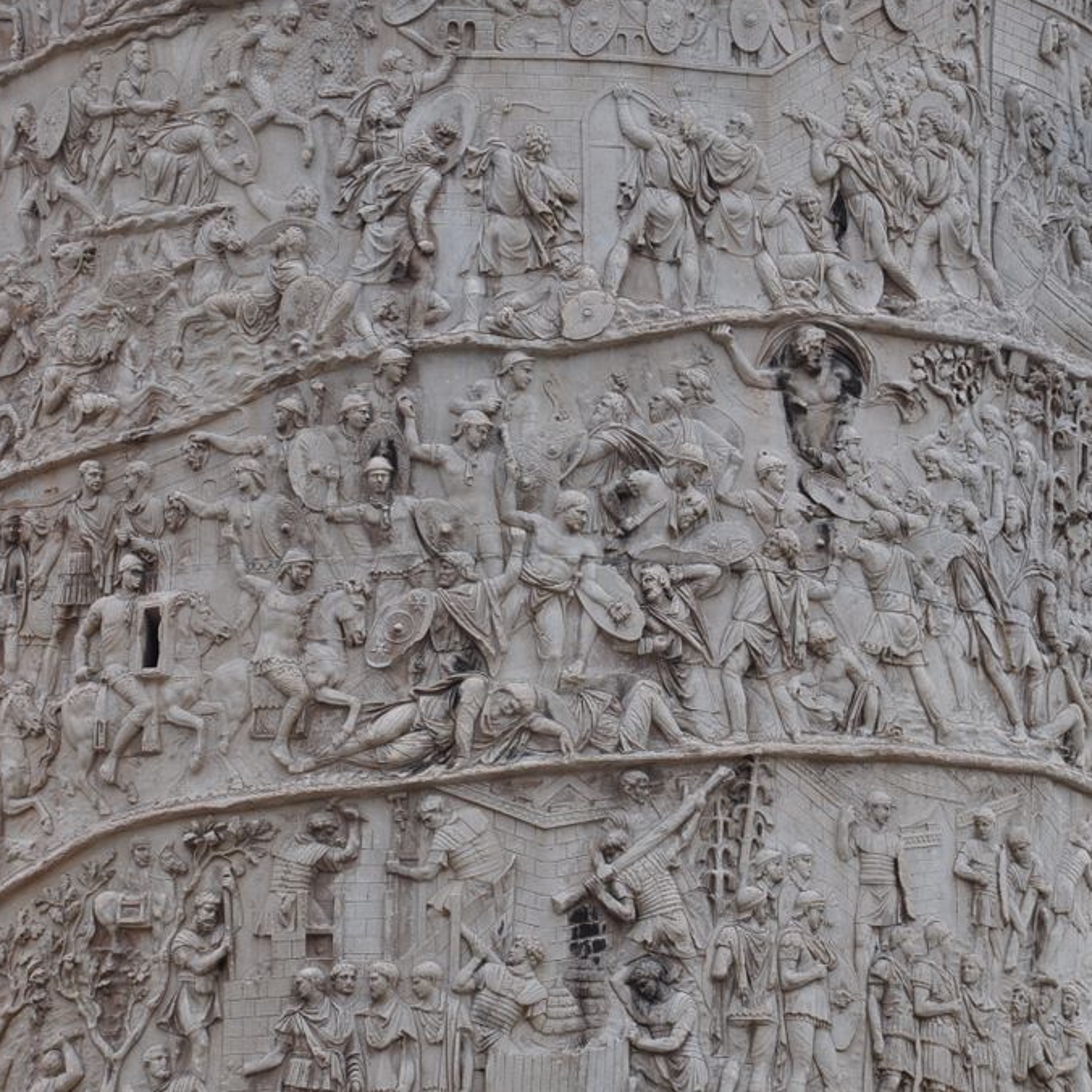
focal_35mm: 203
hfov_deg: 8.6
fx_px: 7232
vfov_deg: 8.6
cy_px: 544
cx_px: 475
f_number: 8
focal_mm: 105
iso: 250
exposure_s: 1/60
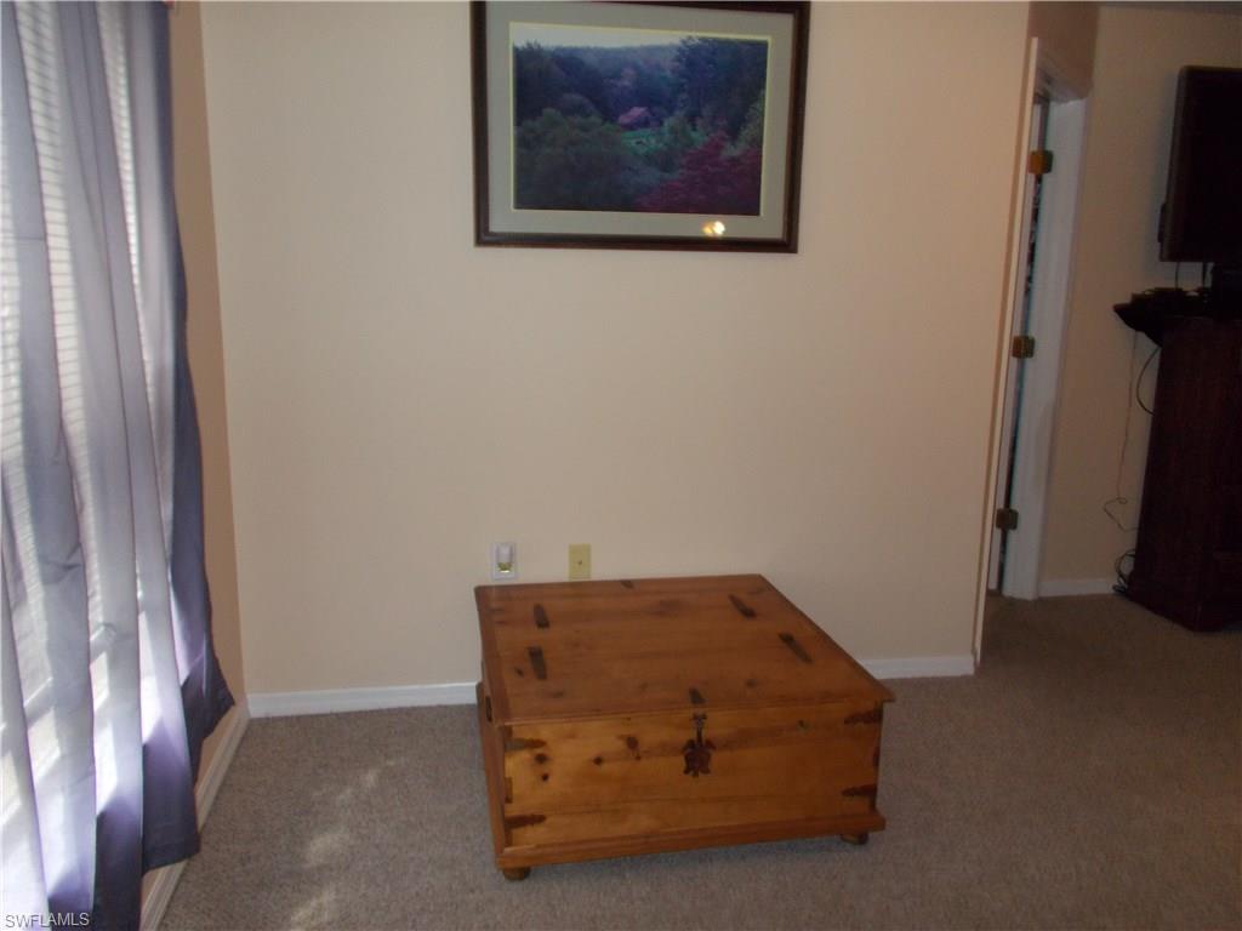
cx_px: 621
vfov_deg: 53.1
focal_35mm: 26
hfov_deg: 67.3
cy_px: 466
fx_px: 933
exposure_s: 1/25
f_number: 3.2
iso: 200
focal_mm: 4.6
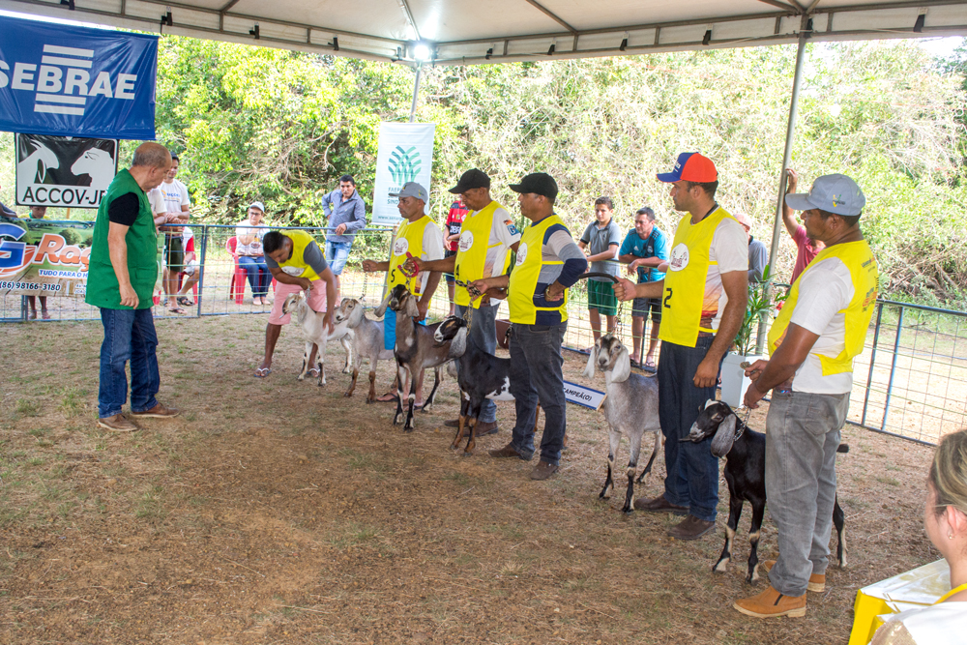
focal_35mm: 33
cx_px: 484
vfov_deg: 40.0
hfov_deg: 57.2
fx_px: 886
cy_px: 322
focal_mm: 22
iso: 640
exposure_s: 1/60
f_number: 8
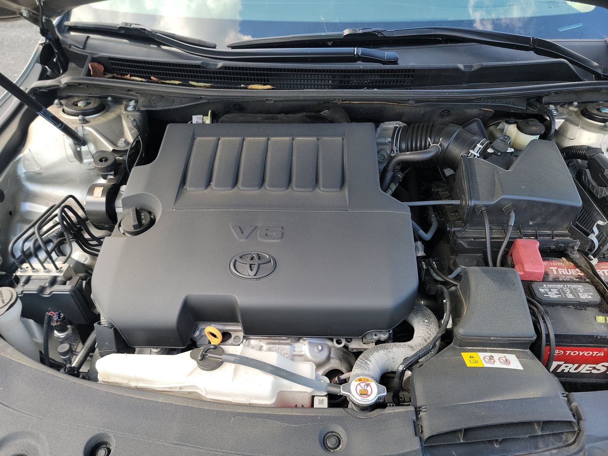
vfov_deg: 56.8
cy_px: 228
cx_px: 304
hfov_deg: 71.6
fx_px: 422
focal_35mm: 24
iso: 57
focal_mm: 6.7
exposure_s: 1/119
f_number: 1.8
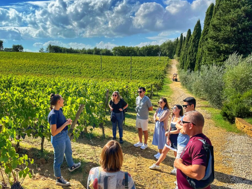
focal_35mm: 27
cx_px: 114
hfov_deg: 65.2
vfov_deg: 51.3
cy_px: 103
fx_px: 197
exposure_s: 1/3247
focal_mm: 6.86
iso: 80
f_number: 1.78
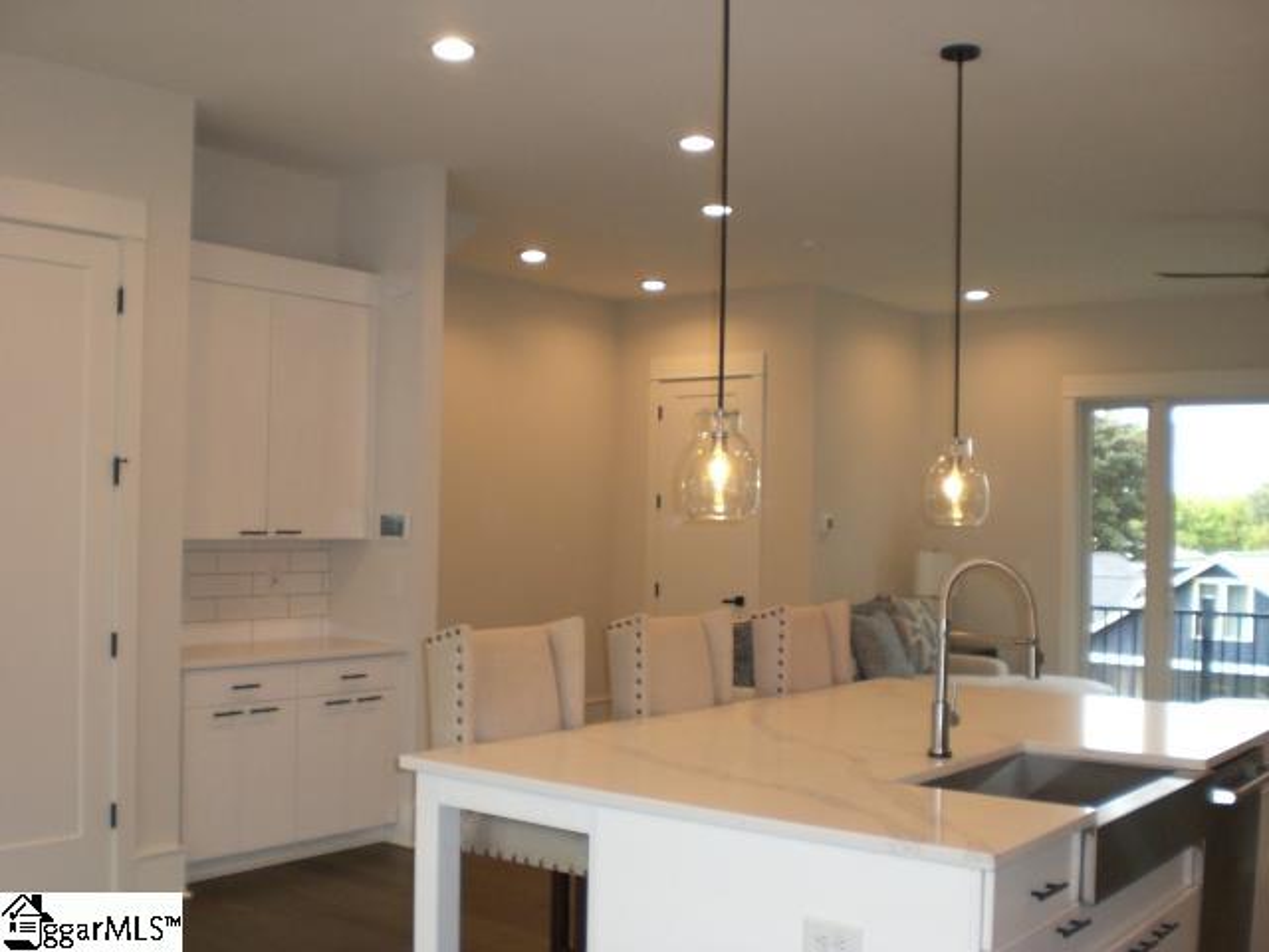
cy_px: 476
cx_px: 634
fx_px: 1393
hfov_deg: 49.0
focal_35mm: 38
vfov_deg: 37.7
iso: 200
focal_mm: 6.3
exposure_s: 1/100
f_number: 3.1
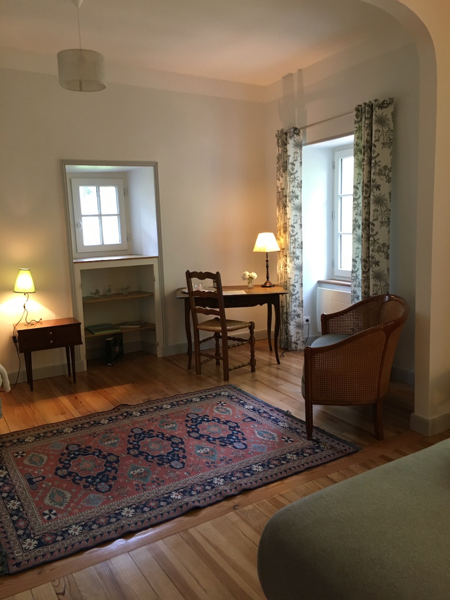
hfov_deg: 48.2
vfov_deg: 61.7
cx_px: 225
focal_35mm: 29
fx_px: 503
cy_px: 300
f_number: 2.2
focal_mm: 4.15
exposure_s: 1/33
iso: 160
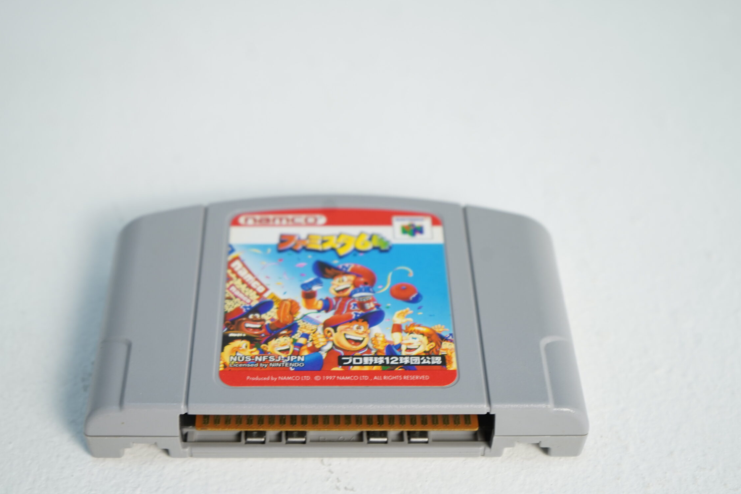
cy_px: 262
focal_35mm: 56
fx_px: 1153
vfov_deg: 24.2
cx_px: 343
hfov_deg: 35.6
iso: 320
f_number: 5.6
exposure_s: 1/50
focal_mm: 49
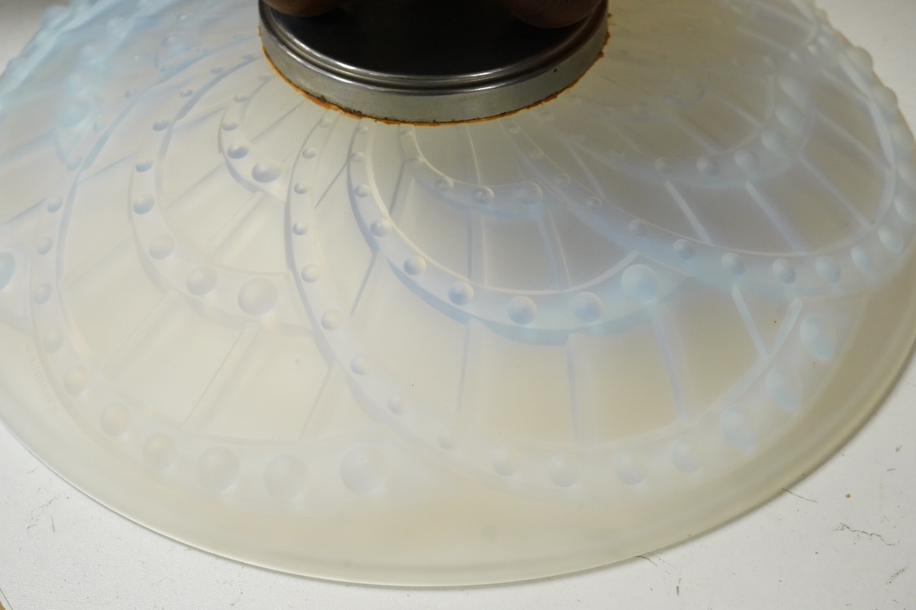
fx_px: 1145
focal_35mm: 45
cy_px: 305
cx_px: 458
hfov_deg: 43.6
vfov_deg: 29.9
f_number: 11
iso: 3200
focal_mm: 30
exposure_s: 1/200
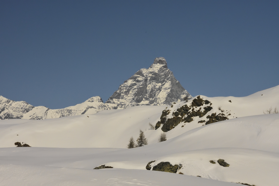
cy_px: 93
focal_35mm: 120
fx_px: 930
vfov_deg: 11.4
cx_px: 140
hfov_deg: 17.1
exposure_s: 1/1600
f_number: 22
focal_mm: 80
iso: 3200
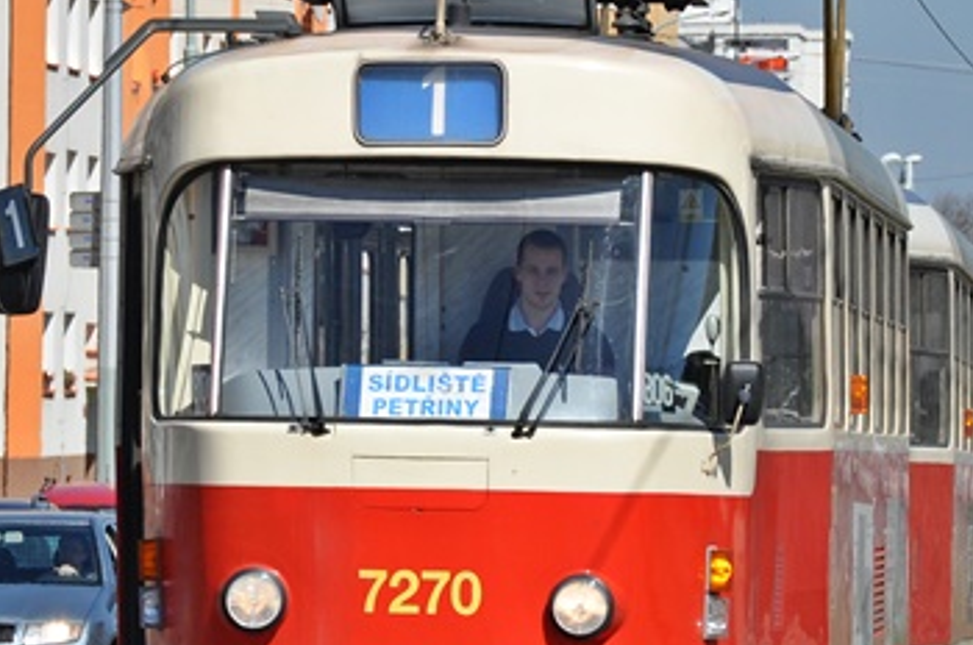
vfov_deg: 3.3
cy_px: 197
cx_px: 389
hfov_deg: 4.9
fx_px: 11331
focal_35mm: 420
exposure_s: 1/2000
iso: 400
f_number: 7.1
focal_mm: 98
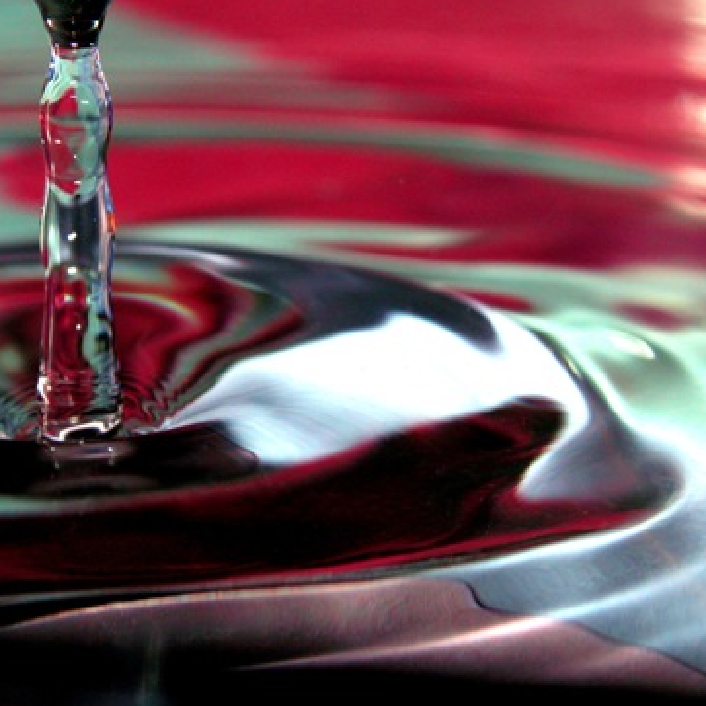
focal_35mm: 167
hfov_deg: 10.5
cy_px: 322
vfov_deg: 10.5
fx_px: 3853
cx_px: 230
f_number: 5.2
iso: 100
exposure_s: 1/1000
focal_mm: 27.3
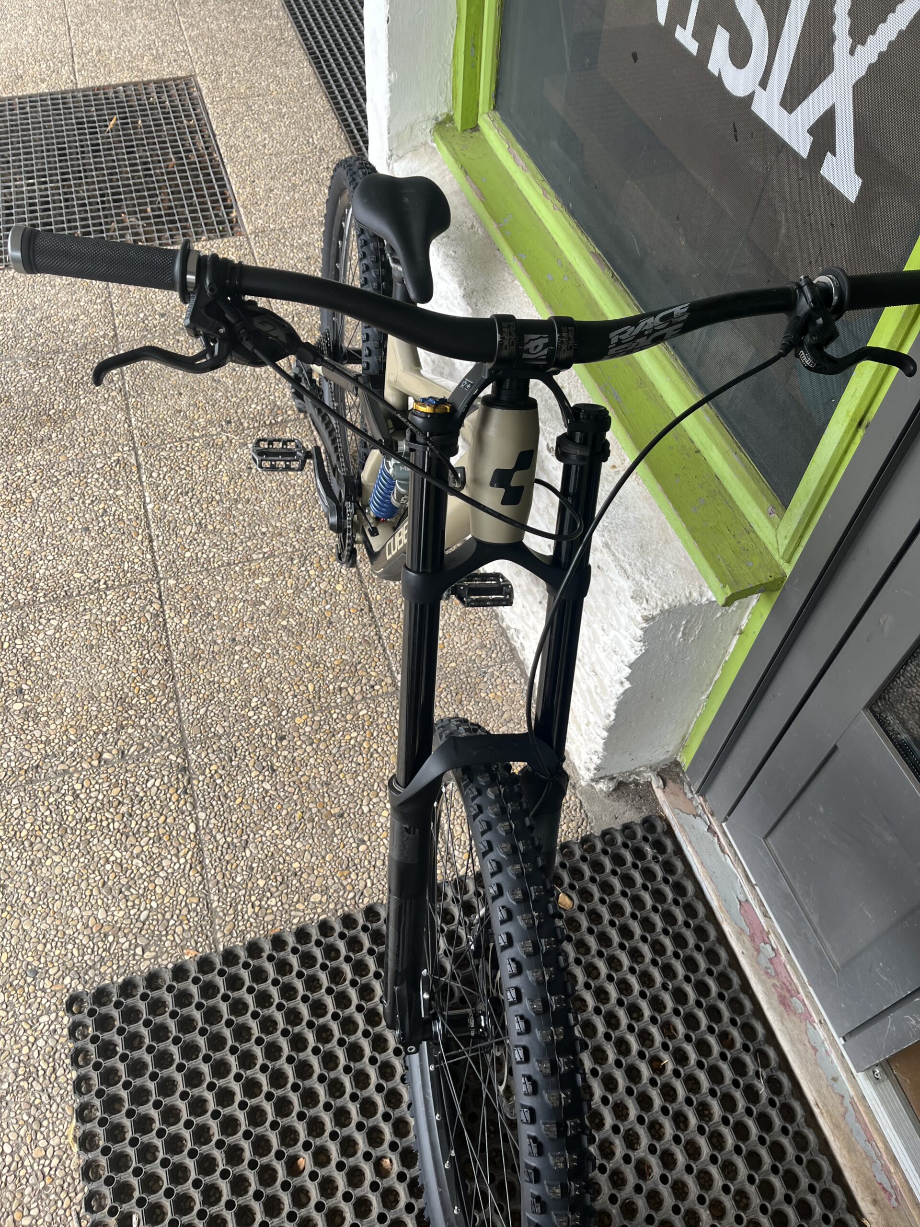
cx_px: 460
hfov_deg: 53.1
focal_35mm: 26
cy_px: 614
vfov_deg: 67.3
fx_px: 921
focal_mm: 5.1
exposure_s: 1/220
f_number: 1.6
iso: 40
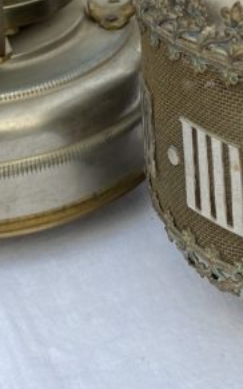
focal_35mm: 97
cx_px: 123
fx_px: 1027
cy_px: -70
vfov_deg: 20.2
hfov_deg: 13.5
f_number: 1.8
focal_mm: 4.25
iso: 32
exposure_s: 1/400
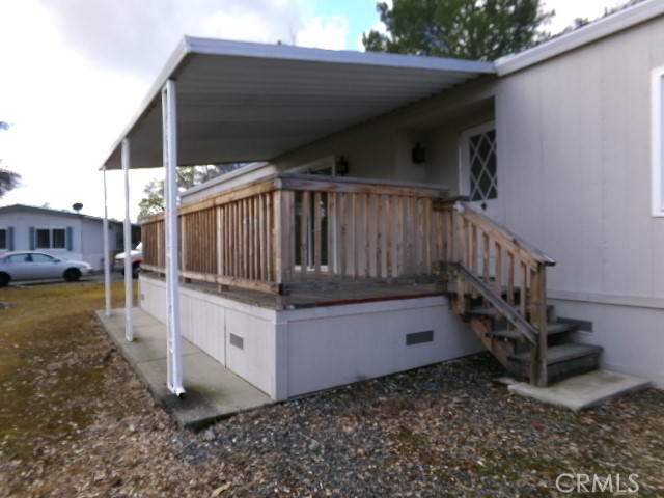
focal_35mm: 24
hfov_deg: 71.6
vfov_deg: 56.8
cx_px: 332
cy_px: 249
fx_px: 460
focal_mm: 4.3
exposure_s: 1/300
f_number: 3.7
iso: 100
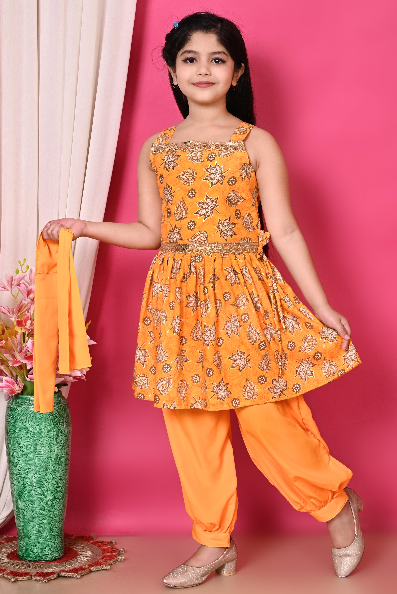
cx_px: 198
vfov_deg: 28.8
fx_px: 1157
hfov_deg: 19.5
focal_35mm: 70
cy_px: 297
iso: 320
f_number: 11
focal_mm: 70
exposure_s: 1/160
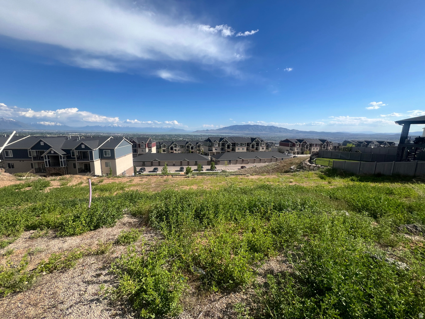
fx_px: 160
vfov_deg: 89.9
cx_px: 212
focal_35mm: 13
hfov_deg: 106.2
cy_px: 160
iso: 32
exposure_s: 1/1754
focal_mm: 1.57
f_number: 1.8
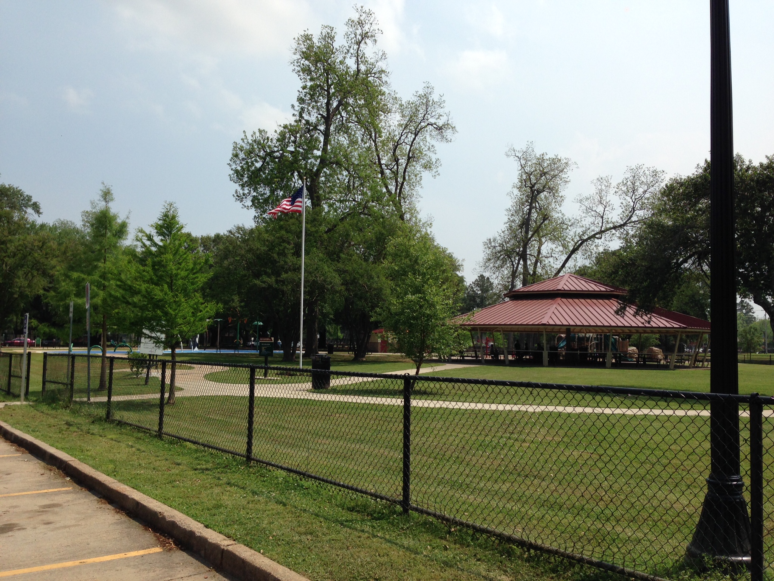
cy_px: 290
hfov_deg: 55.4
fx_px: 738
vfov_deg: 42.9
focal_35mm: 33
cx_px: 387
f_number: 2.4
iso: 50
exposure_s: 1/2262
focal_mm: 4.12
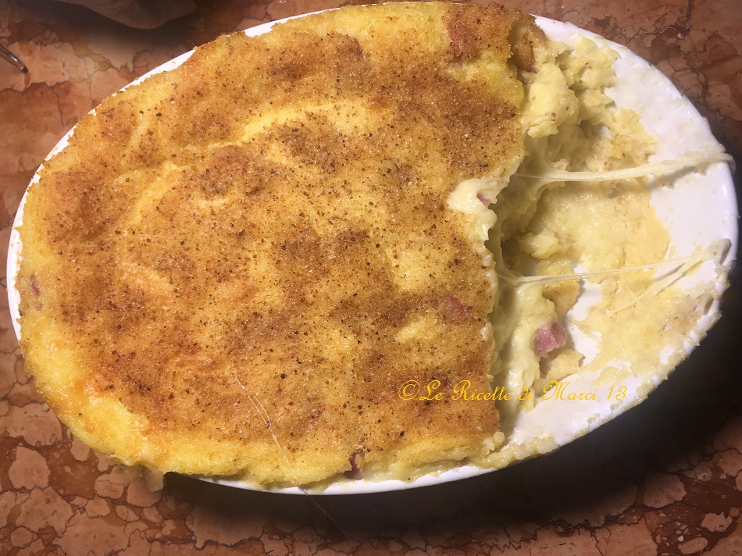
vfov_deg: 48.2
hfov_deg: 61.7
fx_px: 621
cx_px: 371
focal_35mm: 29
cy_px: 278
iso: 25
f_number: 2.2
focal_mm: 4.15
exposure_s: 1/50
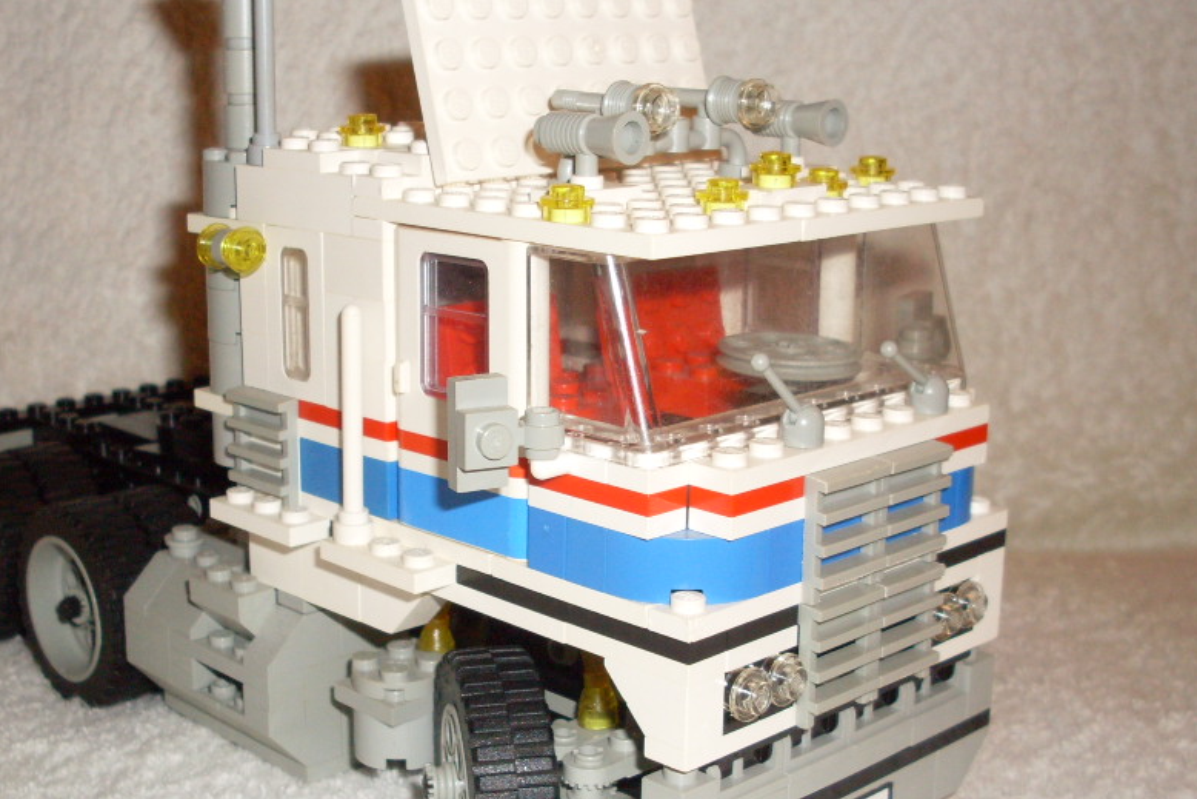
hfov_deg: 38.1
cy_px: 442
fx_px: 1729
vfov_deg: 26.0
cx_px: 505
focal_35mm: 52
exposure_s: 1/45
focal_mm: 6.3
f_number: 2.8
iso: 100
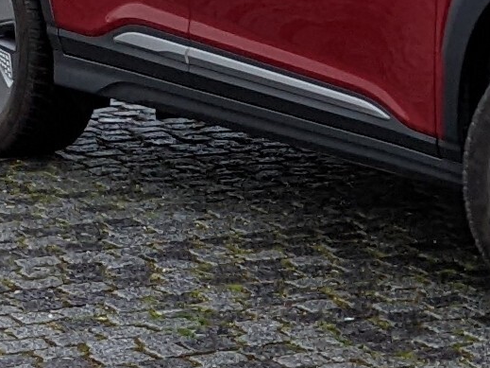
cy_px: -81
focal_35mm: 145
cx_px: 614
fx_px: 2052
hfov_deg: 13.2
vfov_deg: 10.1
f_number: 1.73
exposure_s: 1/106
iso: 56
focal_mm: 4.38
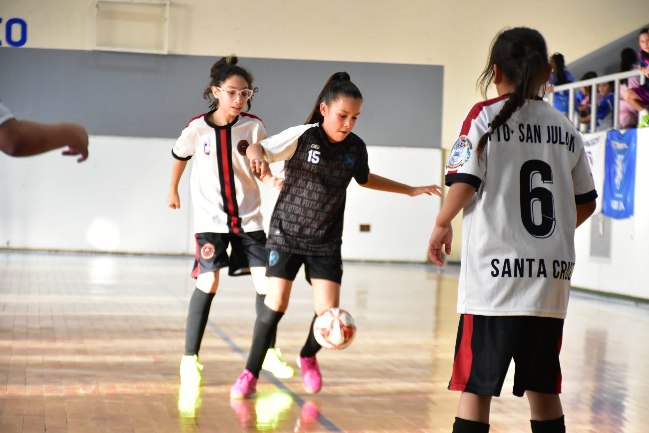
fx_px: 2434
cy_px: 216
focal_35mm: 135
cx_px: 324
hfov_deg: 15.2
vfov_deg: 10.2
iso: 3200
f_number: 5.6
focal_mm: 90
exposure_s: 1/250
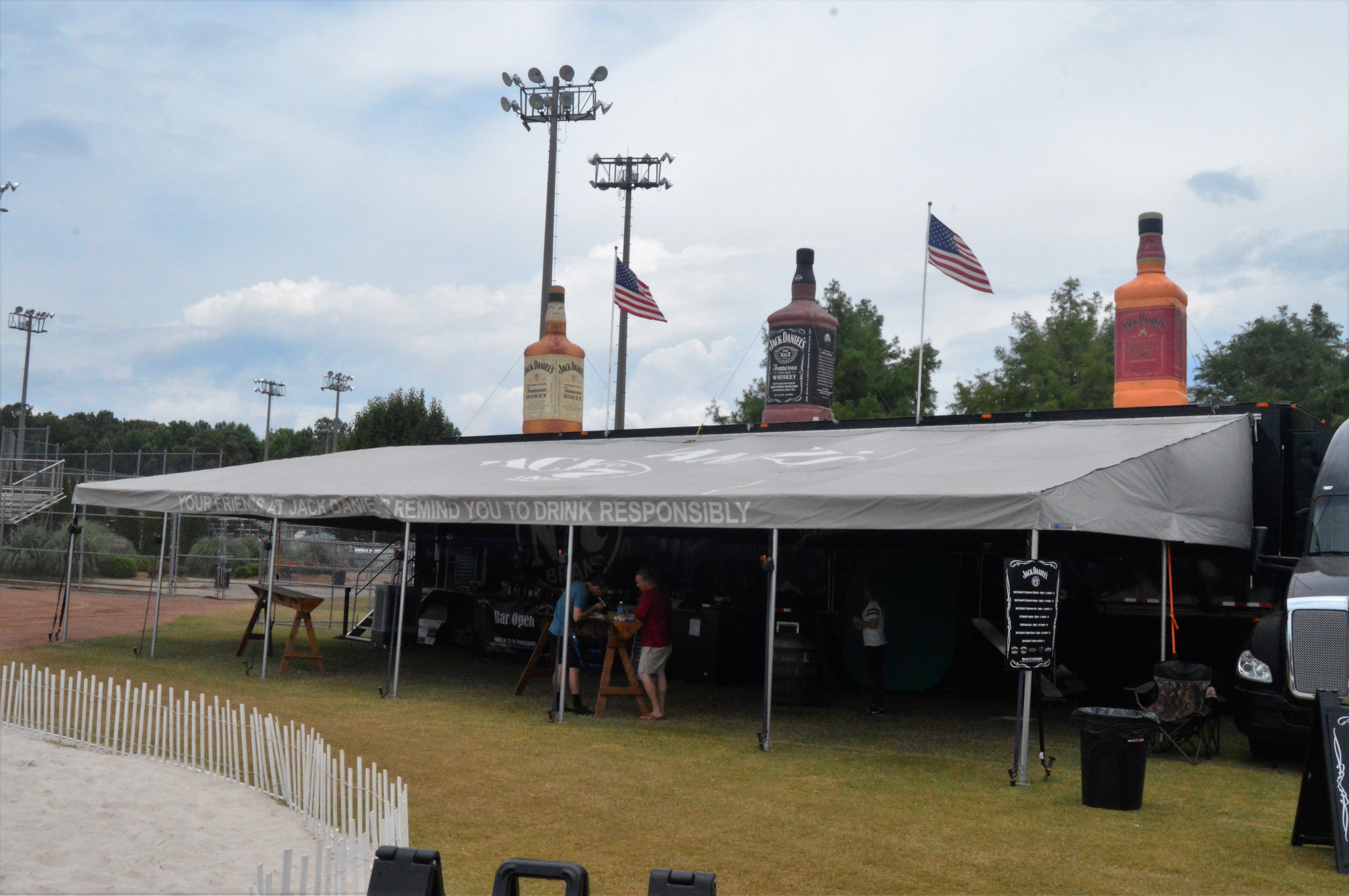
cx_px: 674
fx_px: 1235
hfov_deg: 57.3
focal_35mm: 33
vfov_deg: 39.9
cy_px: 448
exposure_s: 1/1600
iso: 3200
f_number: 20
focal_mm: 22
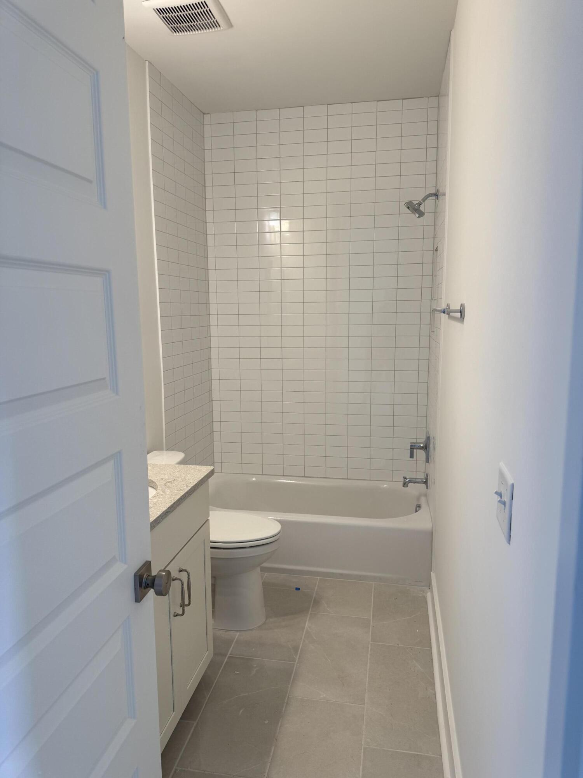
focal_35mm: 24
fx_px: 539
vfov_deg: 71.6
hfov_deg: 56.8
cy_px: 389
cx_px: 292
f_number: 1.78
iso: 80
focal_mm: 6.76
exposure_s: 1/120
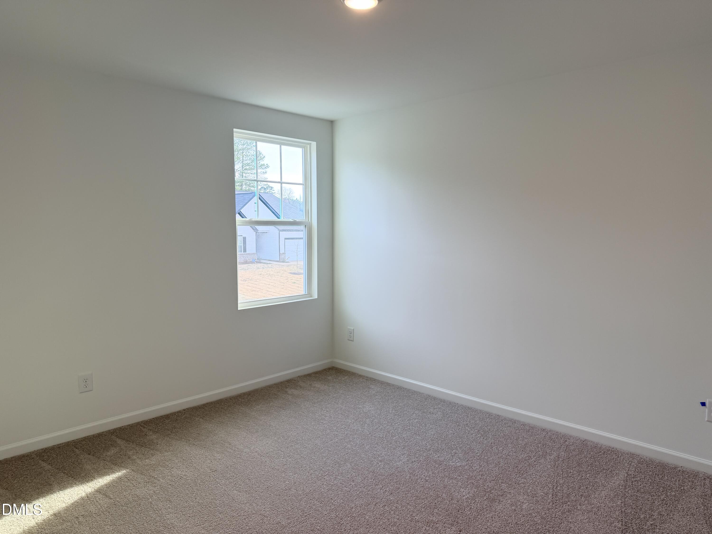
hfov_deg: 71.6
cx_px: 356
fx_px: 494
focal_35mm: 24
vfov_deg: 56.8
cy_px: 267
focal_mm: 6.76
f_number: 1.78
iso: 80
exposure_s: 1/186
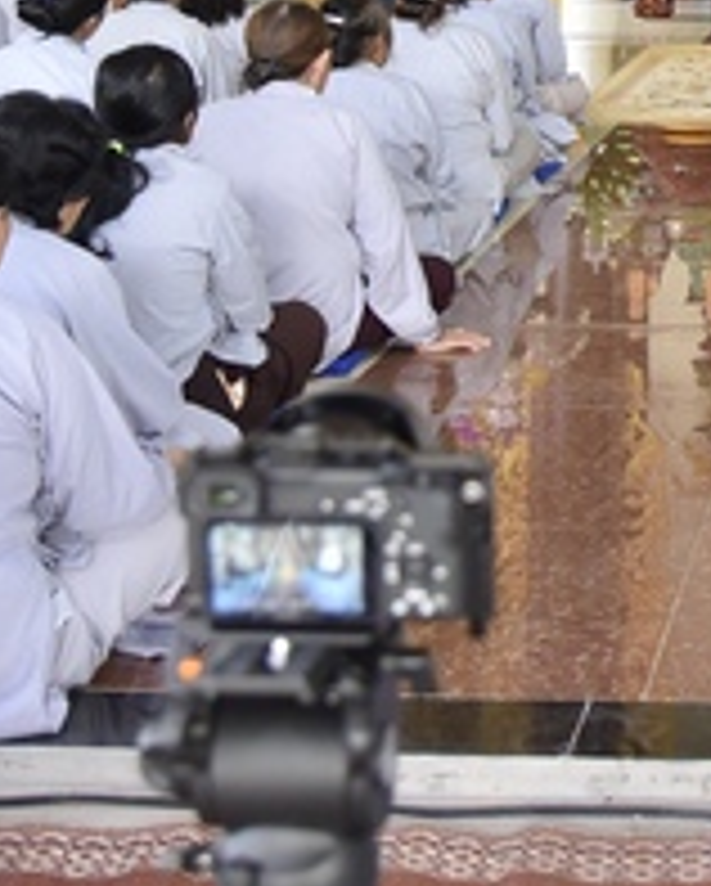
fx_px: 2521
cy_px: -43
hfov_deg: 15.4
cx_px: 868
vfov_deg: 19.3
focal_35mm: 96
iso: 800
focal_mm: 31
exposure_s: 1/60
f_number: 4.5
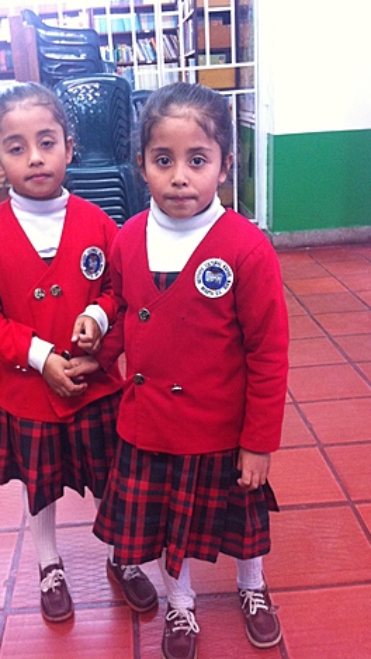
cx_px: 144
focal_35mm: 39
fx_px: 682
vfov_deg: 51.6
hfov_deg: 30.3
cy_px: 325
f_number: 2.8
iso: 250
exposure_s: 1/15
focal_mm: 3.85
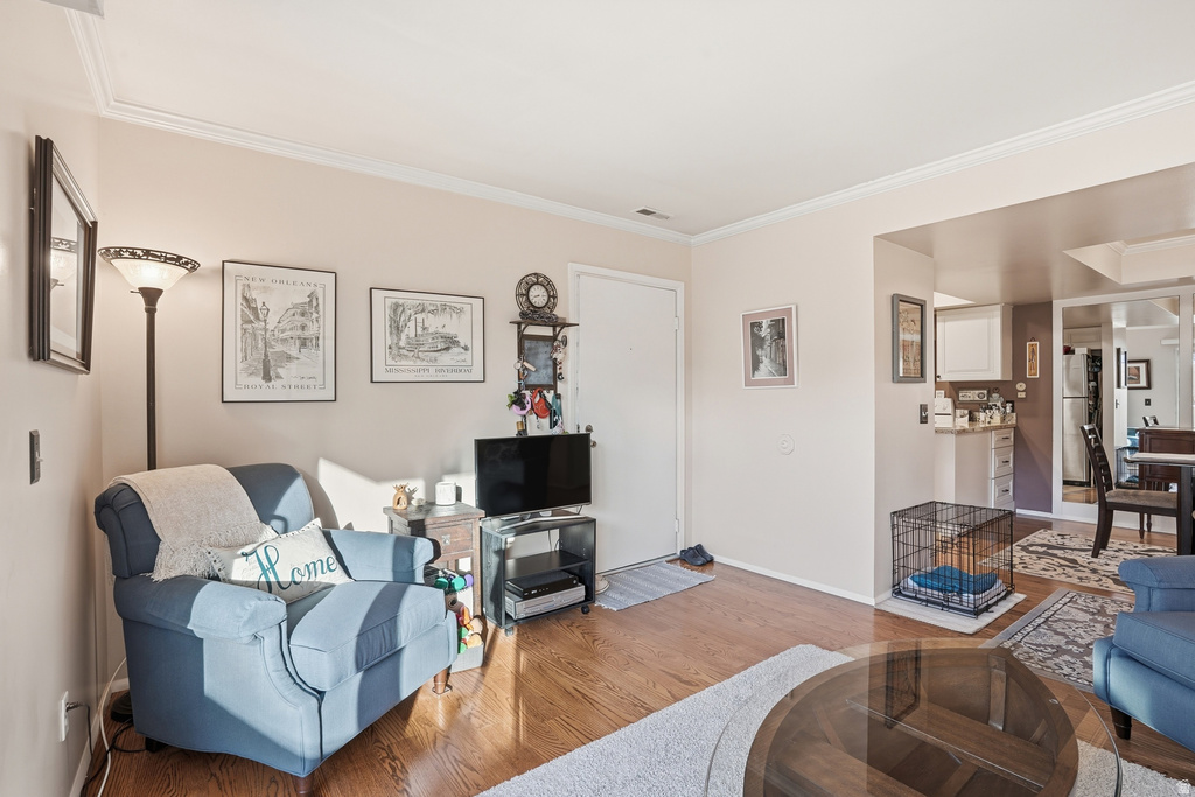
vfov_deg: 73.8
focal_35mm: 16
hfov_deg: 96.7
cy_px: 398
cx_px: 598
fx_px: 531
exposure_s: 1/100
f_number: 10
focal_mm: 16
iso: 250
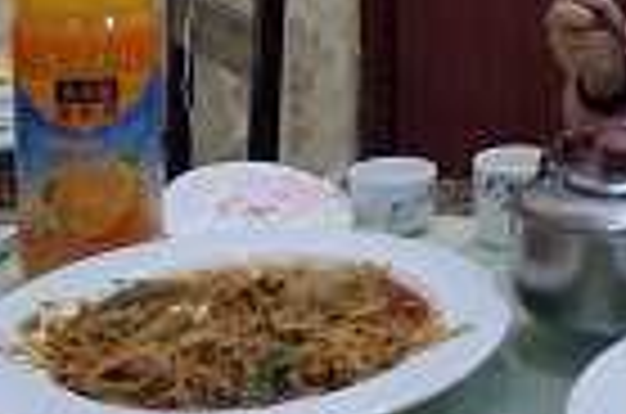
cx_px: 741
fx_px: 1440
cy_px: -63
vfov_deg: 15.8
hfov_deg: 22.7
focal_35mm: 83
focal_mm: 4.5
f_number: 3
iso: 800
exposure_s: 1/20
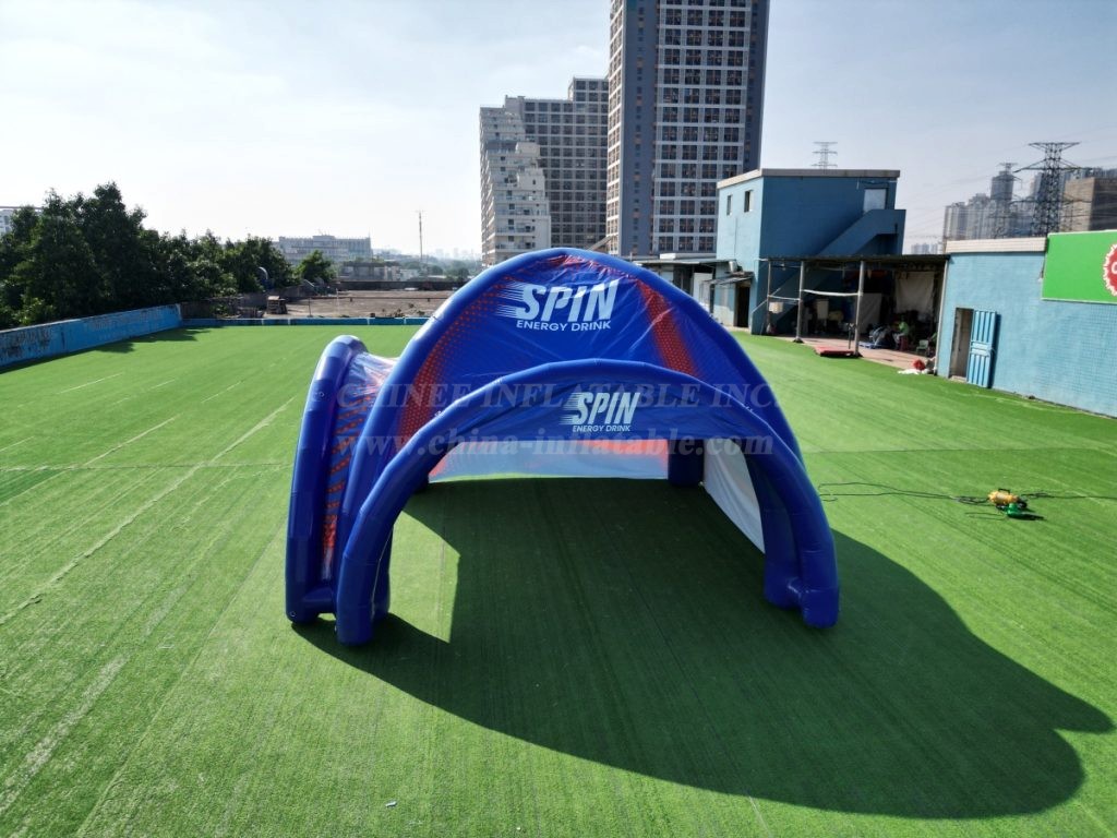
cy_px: 419
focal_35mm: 24
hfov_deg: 71.6
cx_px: 558
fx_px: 774
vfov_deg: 56.8
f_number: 1.7
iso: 100
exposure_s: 1/4000
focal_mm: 6.72
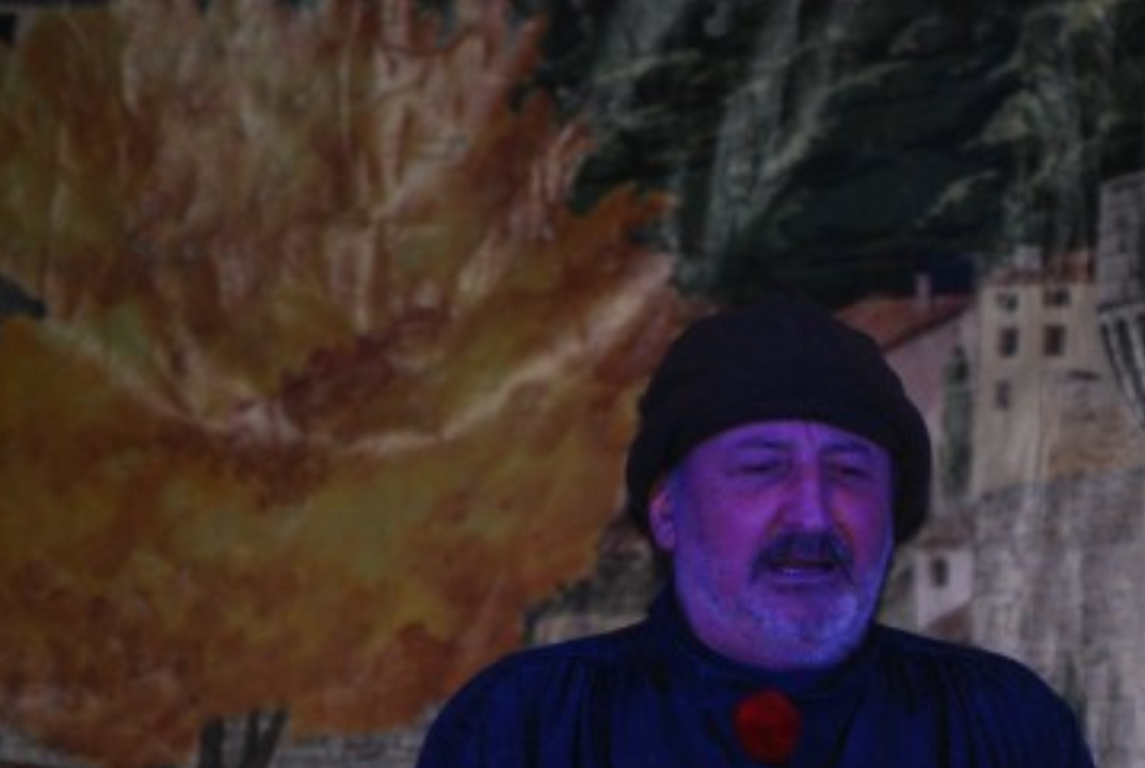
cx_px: 956
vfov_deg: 3.1
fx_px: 14078
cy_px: 683
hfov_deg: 4.7
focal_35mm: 442
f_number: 5.3
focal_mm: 165
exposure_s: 1/60
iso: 800
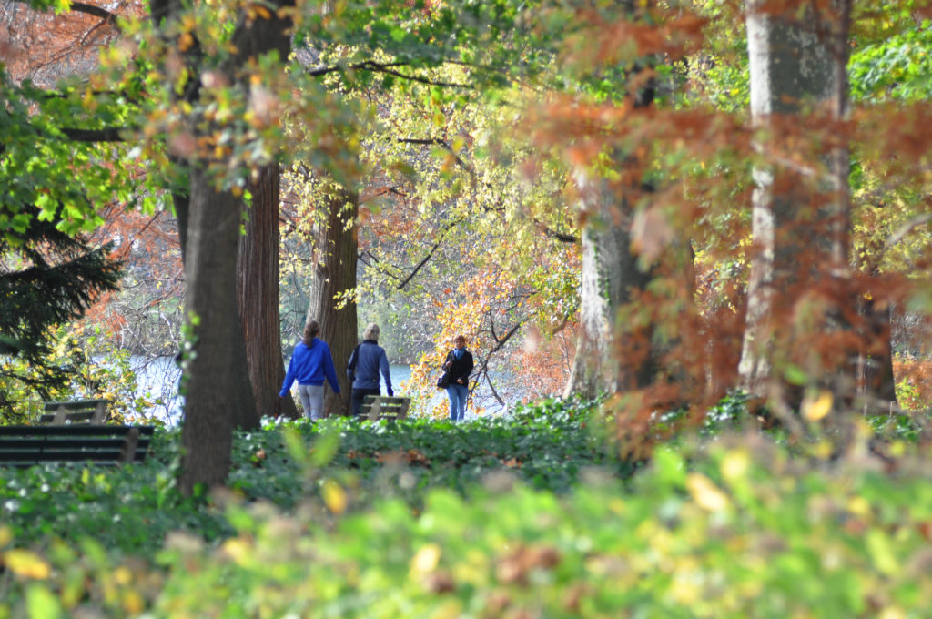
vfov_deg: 5.9
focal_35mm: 232
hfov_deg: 8.9
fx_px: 6011
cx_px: 466
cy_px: 310
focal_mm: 155
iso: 500
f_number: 3.5
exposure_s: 1/800
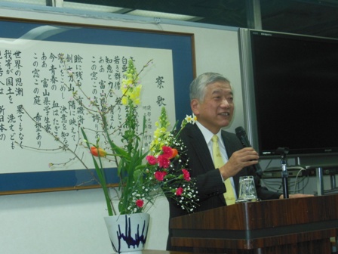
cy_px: 127
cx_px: 169
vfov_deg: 18.4
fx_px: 781
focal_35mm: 80
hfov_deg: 24.4
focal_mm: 14.3
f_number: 5.4
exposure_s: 1/60
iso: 640
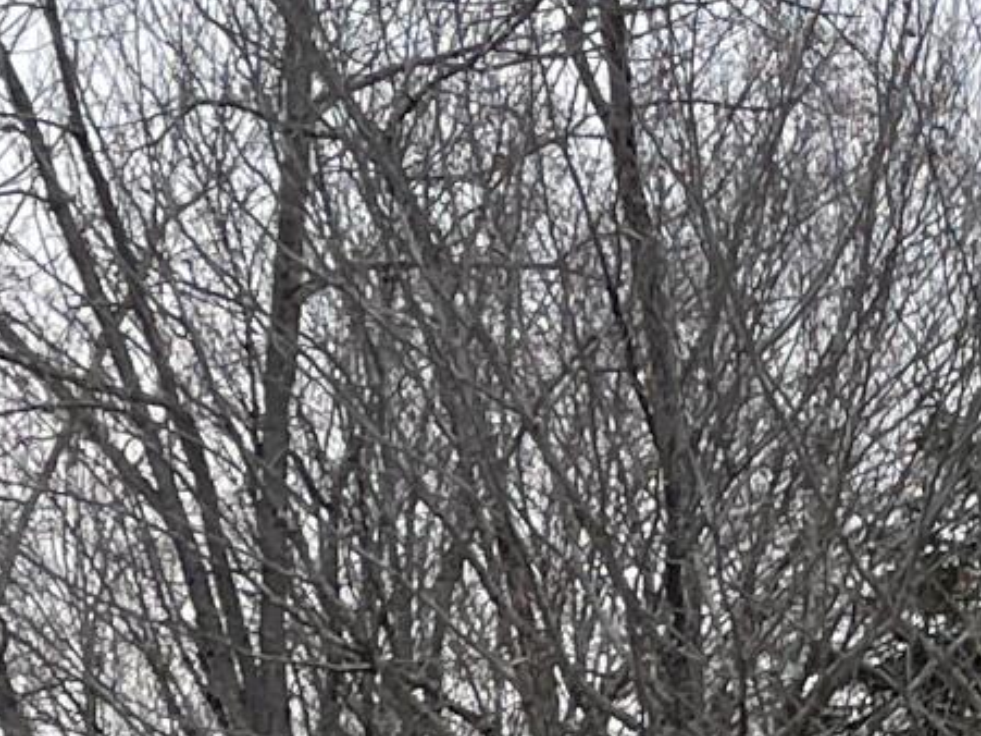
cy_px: 2151
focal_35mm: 173
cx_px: 1055
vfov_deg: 7.6
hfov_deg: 11.3
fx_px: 4901
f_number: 1.6
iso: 32
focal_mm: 4.2
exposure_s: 1/121
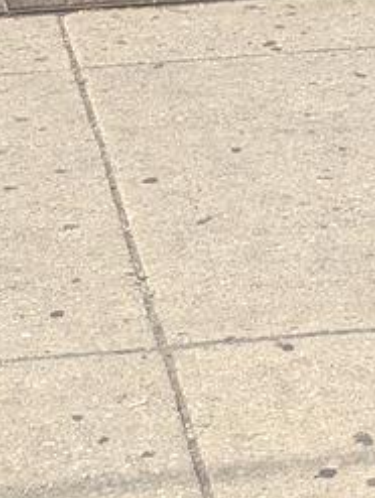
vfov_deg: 10.0
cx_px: 254
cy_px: -984
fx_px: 2147
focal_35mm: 149
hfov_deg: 10.0
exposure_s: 1/1742
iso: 44
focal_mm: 6.81
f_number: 1.85
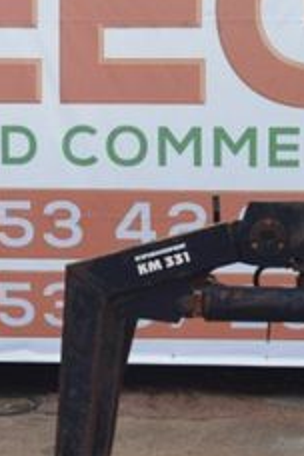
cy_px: 304
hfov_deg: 18.1
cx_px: 276
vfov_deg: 27.2
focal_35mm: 74
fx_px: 937
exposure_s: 1/453
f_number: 1.9
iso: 50
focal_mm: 6.71
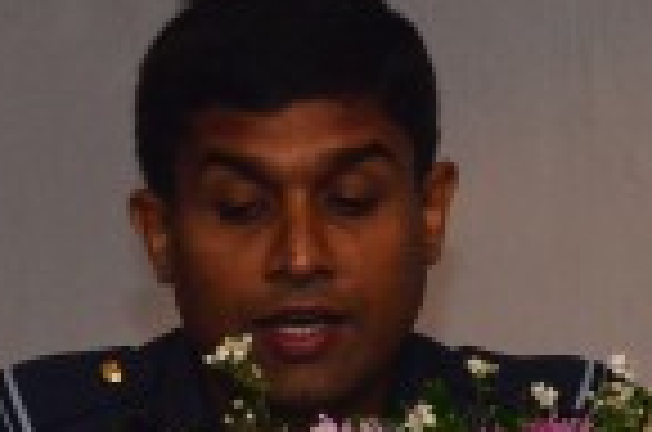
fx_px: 8441
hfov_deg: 4.4
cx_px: 274
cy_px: 266
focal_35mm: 467
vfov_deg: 2.9
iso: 800
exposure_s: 1/100
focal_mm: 75
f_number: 6.3
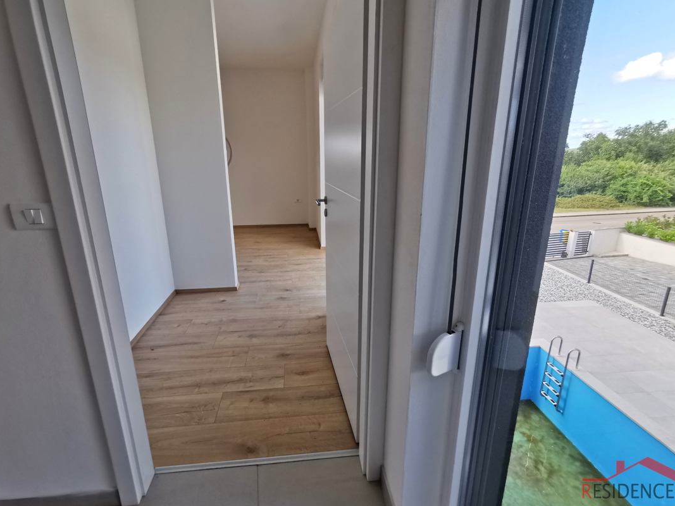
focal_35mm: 18
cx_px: 331
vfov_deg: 71.6
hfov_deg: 87.8
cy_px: 254
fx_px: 351
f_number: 2.2
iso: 50
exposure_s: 1/142
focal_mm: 2.35
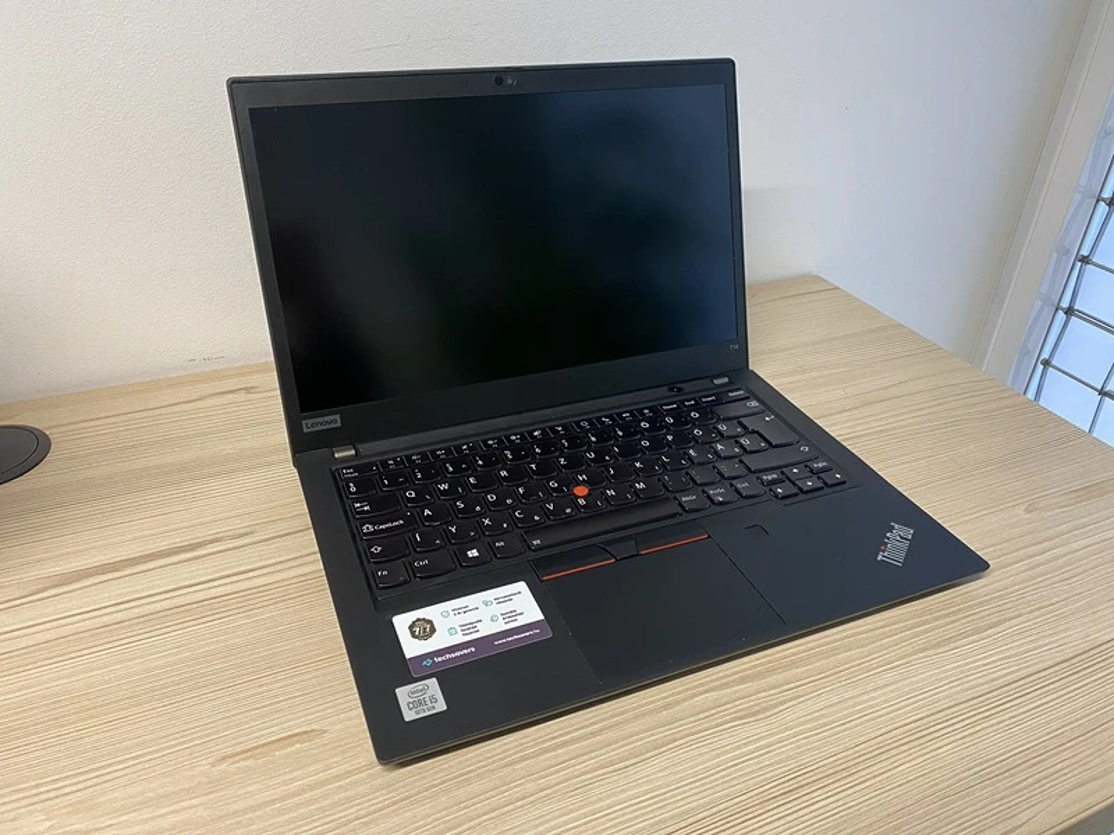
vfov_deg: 53.1
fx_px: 837
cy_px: 418
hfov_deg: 67.3
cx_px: 557
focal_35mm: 26
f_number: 1.8
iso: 100
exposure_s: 1/50
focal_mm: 4.25
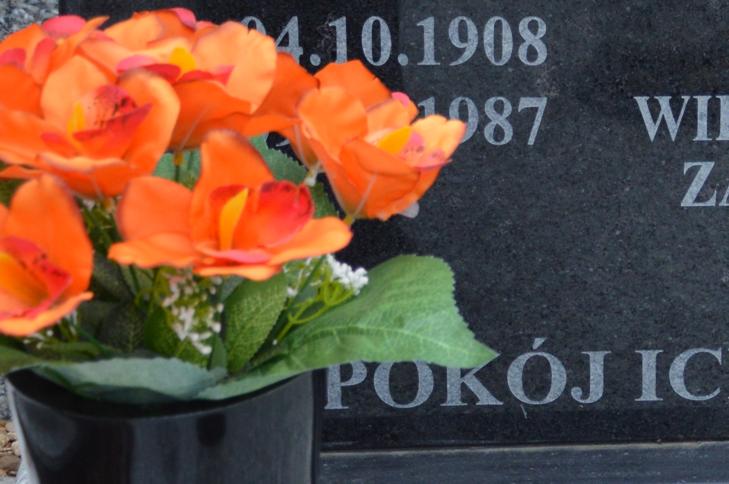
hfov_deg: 12.2
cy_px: -46
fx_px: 3277
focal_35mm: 162
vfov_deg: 8.4
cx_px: 1034
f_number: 4.5
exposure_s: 1/80
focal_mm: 32
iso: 400
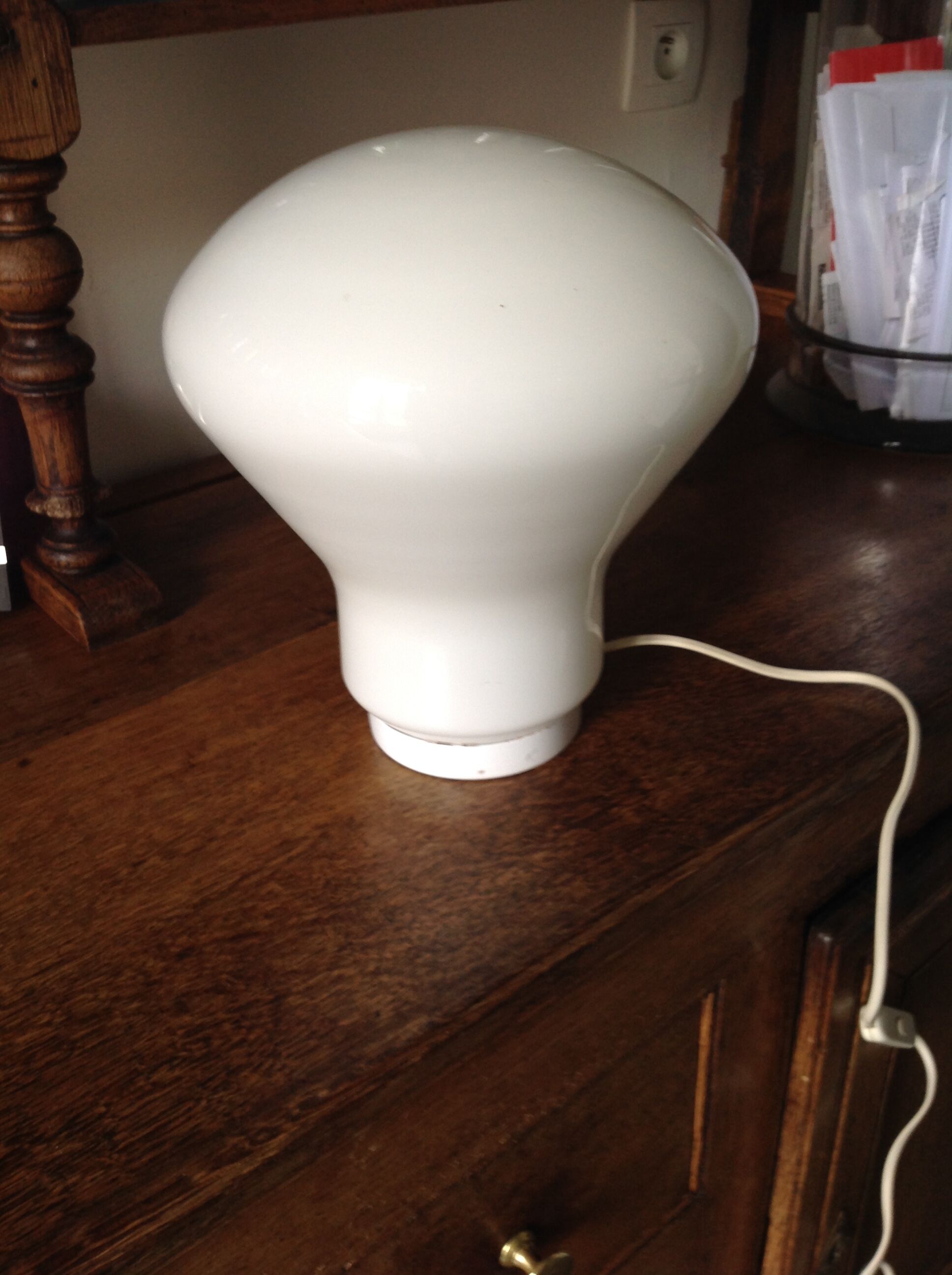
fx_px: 1287
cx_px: 476
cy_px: 638
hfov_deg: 40.6
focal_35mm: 35
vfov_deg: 52.7
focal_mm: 4.28
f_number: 2.4
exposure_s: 1/15
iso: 64
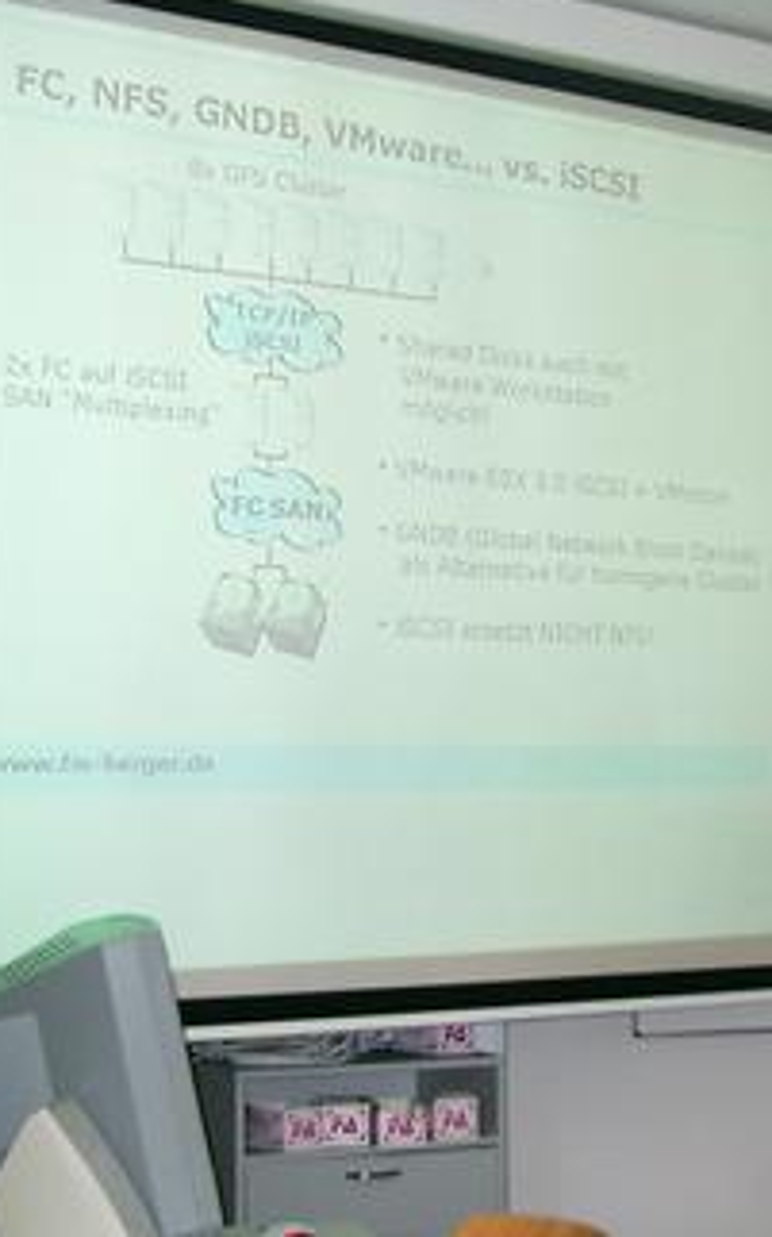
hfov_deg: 16.5
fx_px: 2628
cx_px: 714
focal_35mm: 78
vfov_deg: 26.5
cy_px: 592
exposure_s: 1/60
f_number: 2.6
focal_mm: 7.6
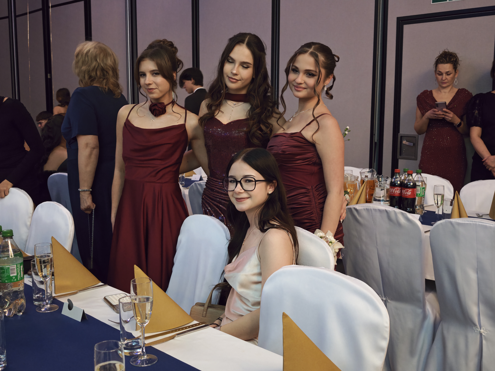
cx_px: 248
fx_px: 572
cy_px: 186
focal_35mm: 40
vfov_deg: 36.0
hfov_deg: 46.8
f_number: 1.62
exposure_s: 1/50
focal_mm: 6.55
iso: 800
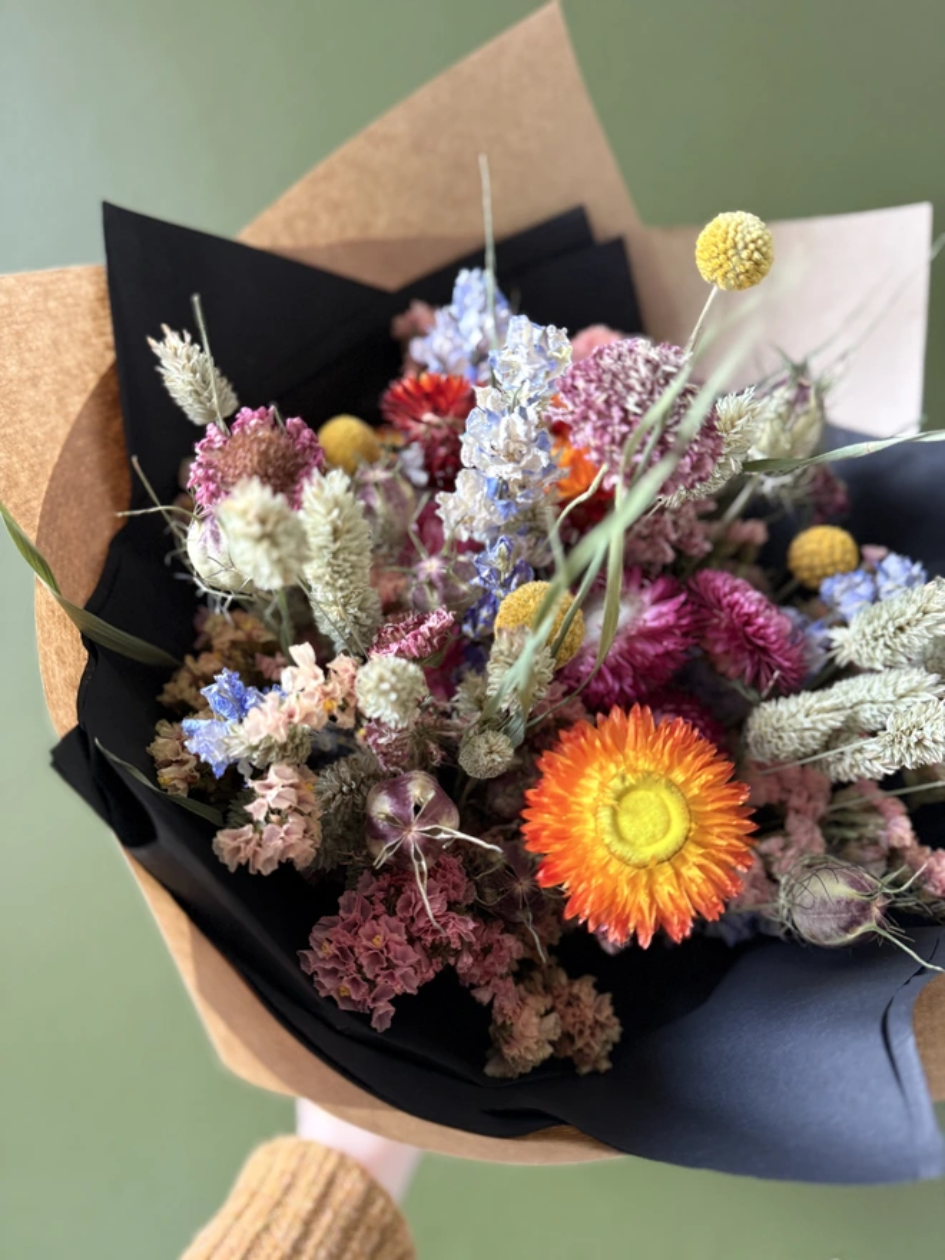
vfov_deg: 71.6
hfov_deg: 56.8
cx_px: 472
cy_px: 630
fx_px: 874
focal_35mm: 24
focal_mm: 6.76
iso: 200
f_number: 1.78
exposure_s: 1/60
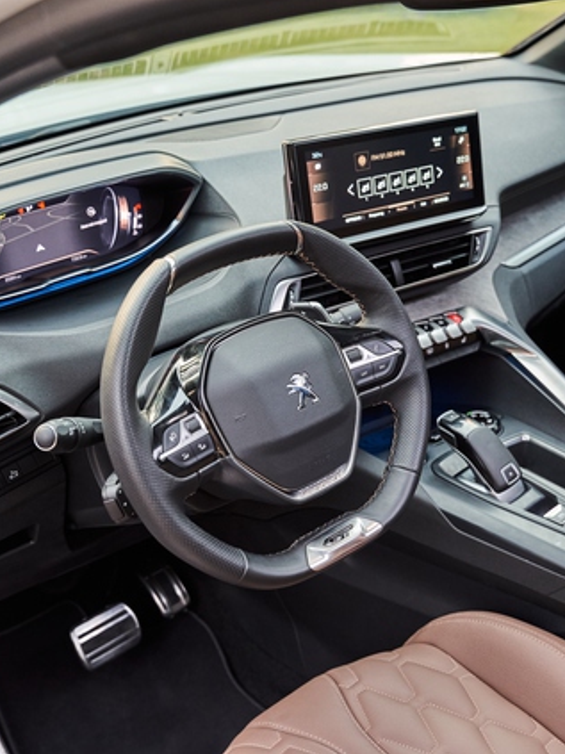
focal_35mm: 49
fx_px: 1067
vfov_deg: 38.9
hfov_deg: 29.6
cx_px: 323
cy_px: 375
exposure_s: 1/100
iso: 1000
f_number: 4
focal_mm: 33.7
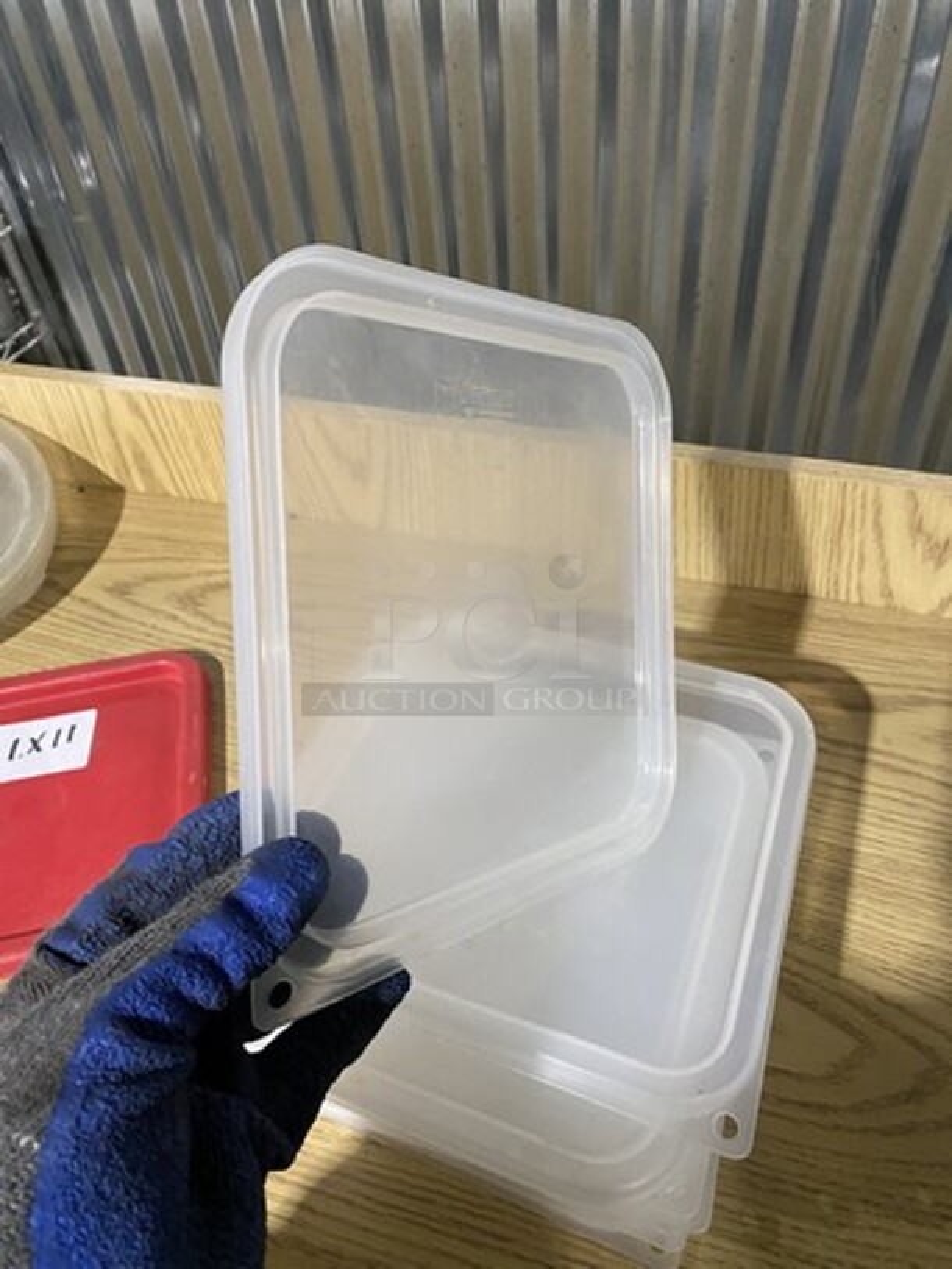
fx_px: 953
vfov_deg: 67.3
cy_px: 634
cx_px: 476
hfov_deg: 53.1
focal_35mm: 26
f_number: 1.8
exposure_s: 1/60
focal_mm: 4.25
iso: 400
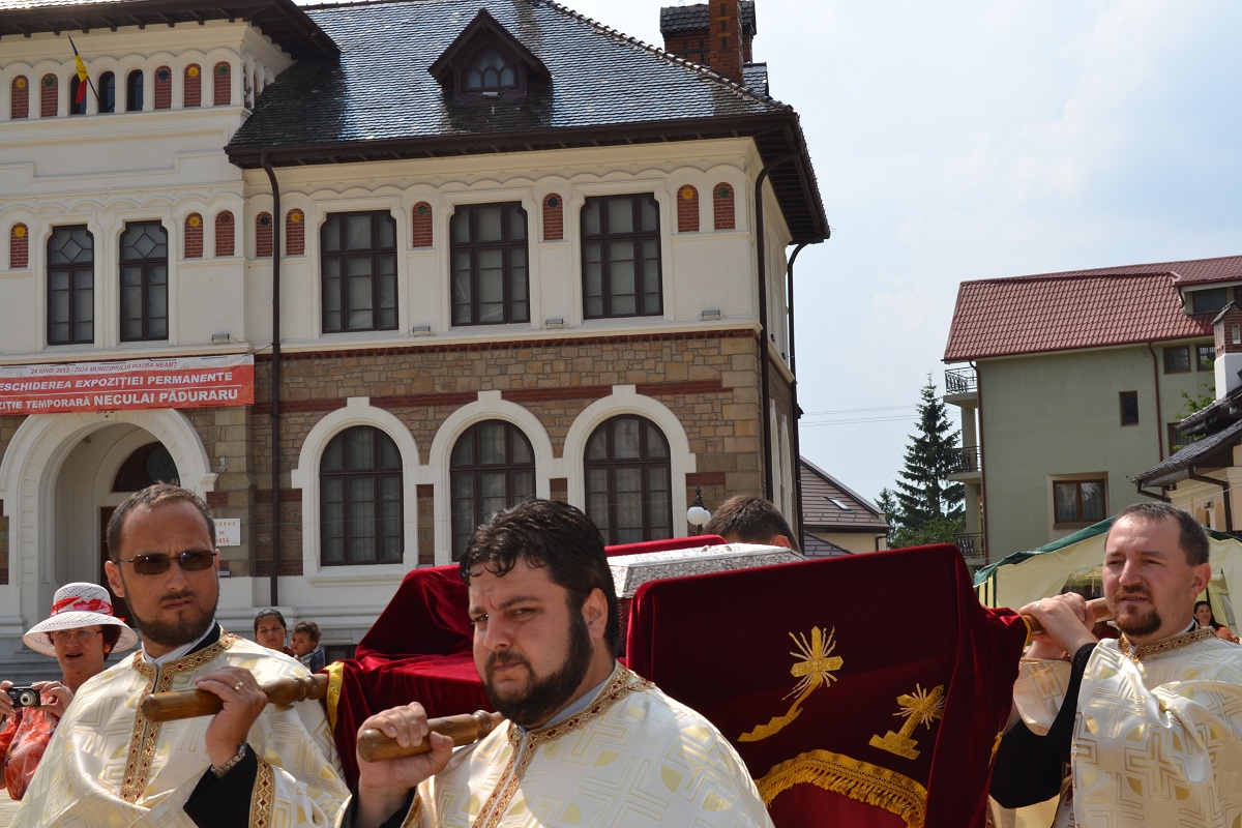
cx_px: 621
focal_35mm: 54
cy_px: 414
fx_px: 1863
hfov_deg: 36.9
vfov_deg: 25.1
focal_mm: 36
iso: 100
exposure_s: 1/200
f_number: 9
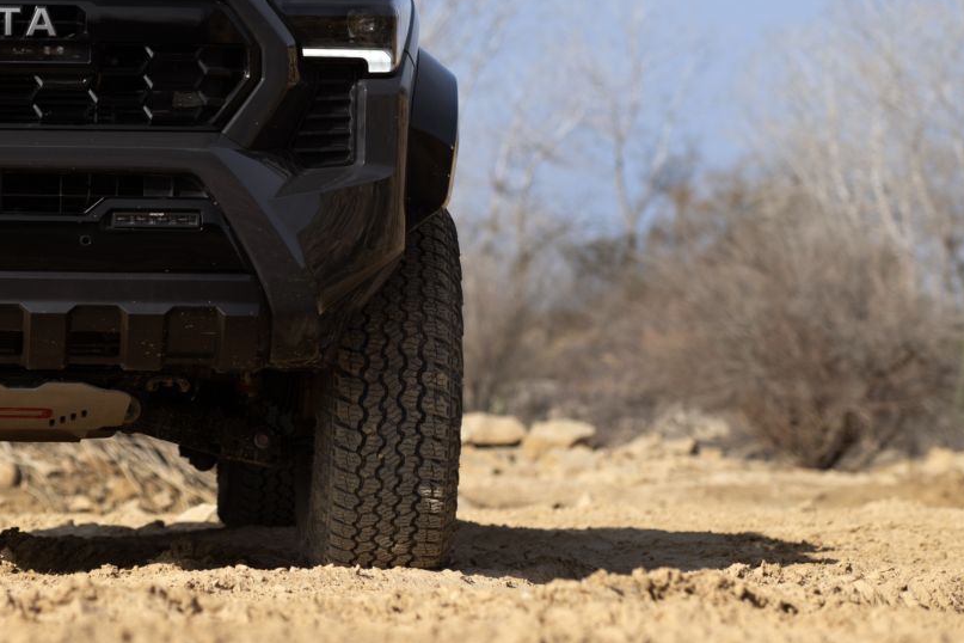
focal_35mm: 226
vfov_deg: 6.1
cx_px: 0
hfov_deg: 9.1
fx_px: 6051
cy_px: 14
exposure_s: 1/200
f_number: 4.5
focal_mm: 95
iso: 64
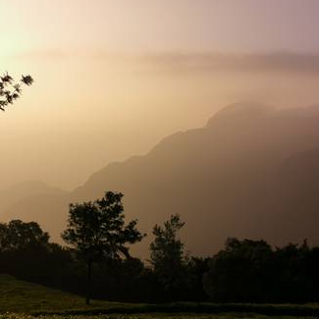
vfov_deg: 36.1
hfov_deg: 35.7
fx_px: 490
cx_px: 109
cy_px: 154
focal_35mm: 47
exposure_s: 1/1866
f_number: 1.8
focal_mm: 5.58
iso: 50
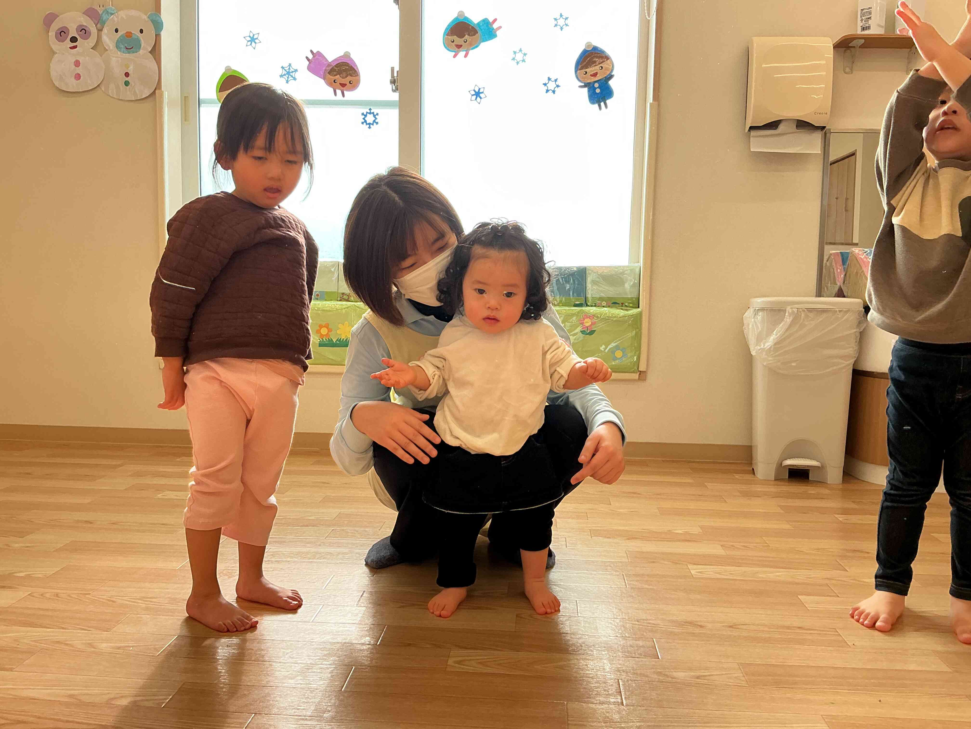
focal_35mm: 29
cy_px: 364
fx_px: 813
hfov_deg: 61.7
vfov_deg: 48.2
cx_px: 486
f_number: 1.8
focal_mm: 3
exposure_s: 1/168
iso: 20
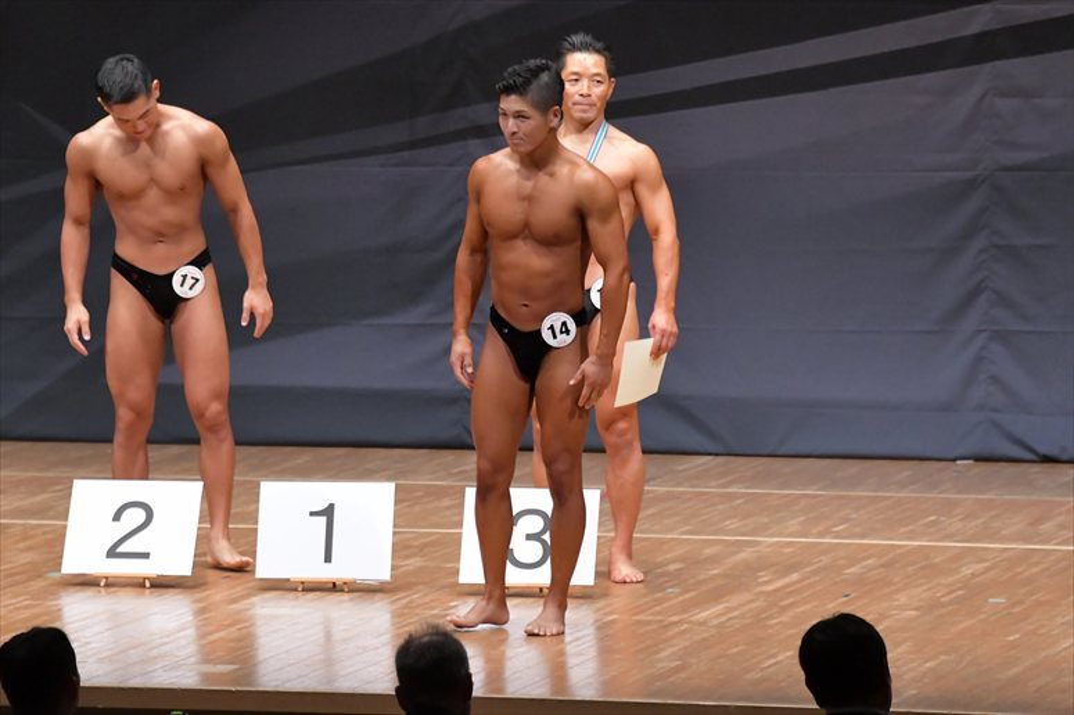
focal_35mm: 255
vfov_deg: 5.4
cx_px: 537
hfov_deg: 8.1
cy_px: 358
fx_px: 7604
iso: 8000
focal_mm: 170
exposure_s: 1/400
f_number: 5.6
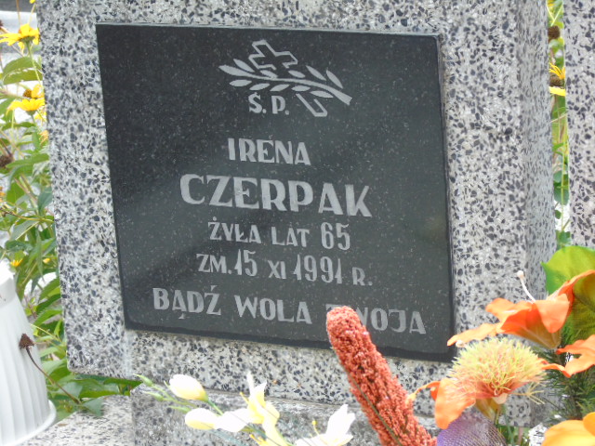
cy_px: 223
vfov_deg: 10.4
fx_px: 2441
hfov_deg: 13.9
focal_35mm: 142
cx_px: 298
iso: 320
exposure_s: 1/125
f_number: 4.7
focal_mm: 25
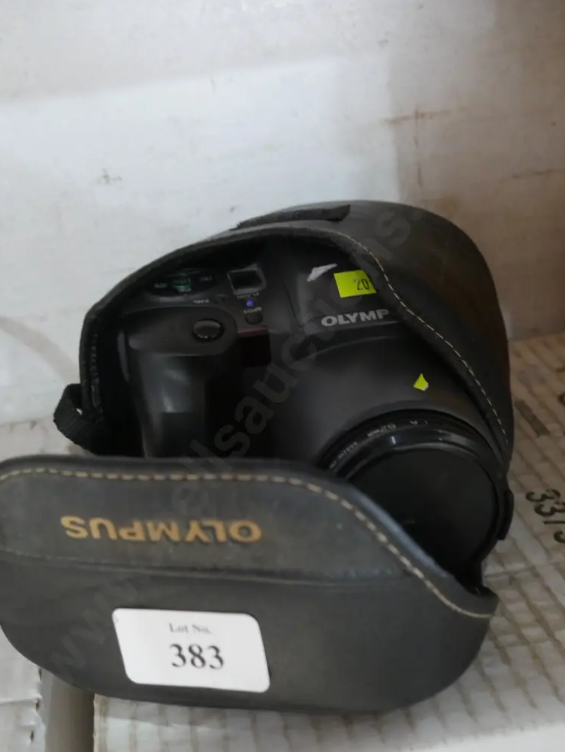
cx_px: 279
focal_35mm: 45
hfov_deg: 32.2
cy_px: 378
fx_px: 978
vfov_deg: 42.1
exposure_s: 1/20
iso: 3200
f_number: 5
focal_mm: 22
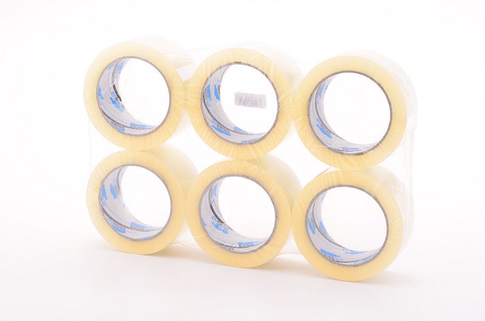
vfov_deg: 15.1
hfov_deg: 22.7
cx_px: 242
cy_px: 160
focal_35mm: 90
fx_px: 1210
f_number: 13
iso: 100
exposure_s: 1/125
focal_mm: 60
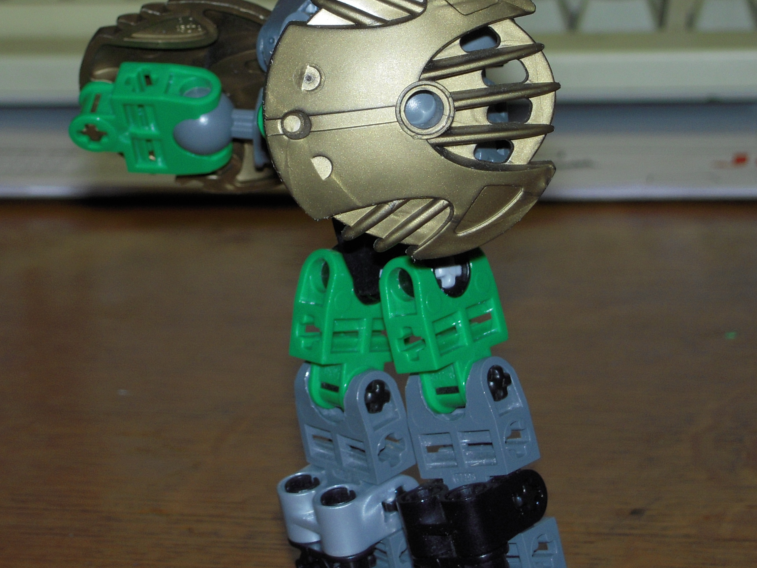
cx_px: 315
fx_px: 3127
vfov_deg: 10.4
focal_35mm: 143
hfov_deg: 13.8
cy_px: 164
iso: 100
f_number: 5
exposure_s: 1/60
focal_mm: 16.1
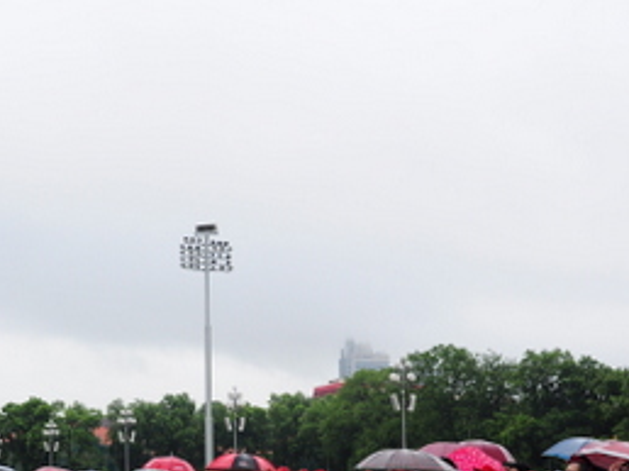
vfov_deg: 21.6
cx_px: 166
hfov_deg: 28.6
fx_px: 1216
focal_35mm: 67
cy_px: 378
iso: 400
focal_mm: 24
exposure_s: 1/250
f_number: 8
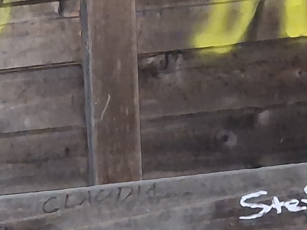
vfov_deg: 11.4
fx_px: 1144
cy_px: 200
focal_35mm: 129
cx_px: -89
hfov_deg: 14.6
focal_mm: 4.69
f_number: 1.8
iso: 500
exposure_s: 1/20
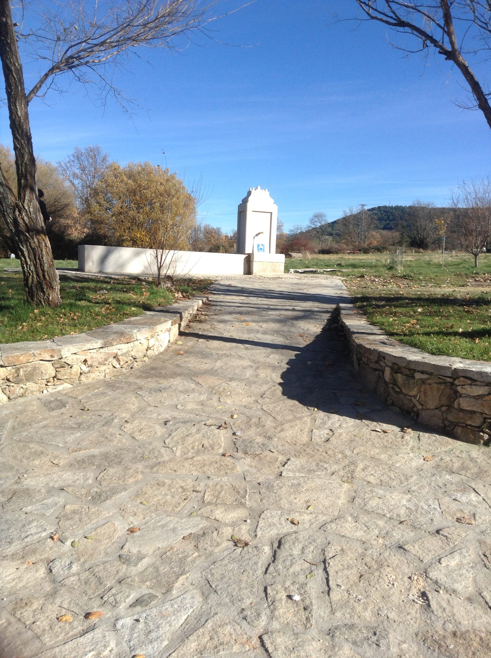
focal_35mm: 33
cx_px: 246
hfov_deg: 42.8
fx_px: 626
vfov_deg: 55.4
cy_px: 329
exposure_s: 1/1093
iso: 25
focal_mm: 3.3
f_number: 2.4
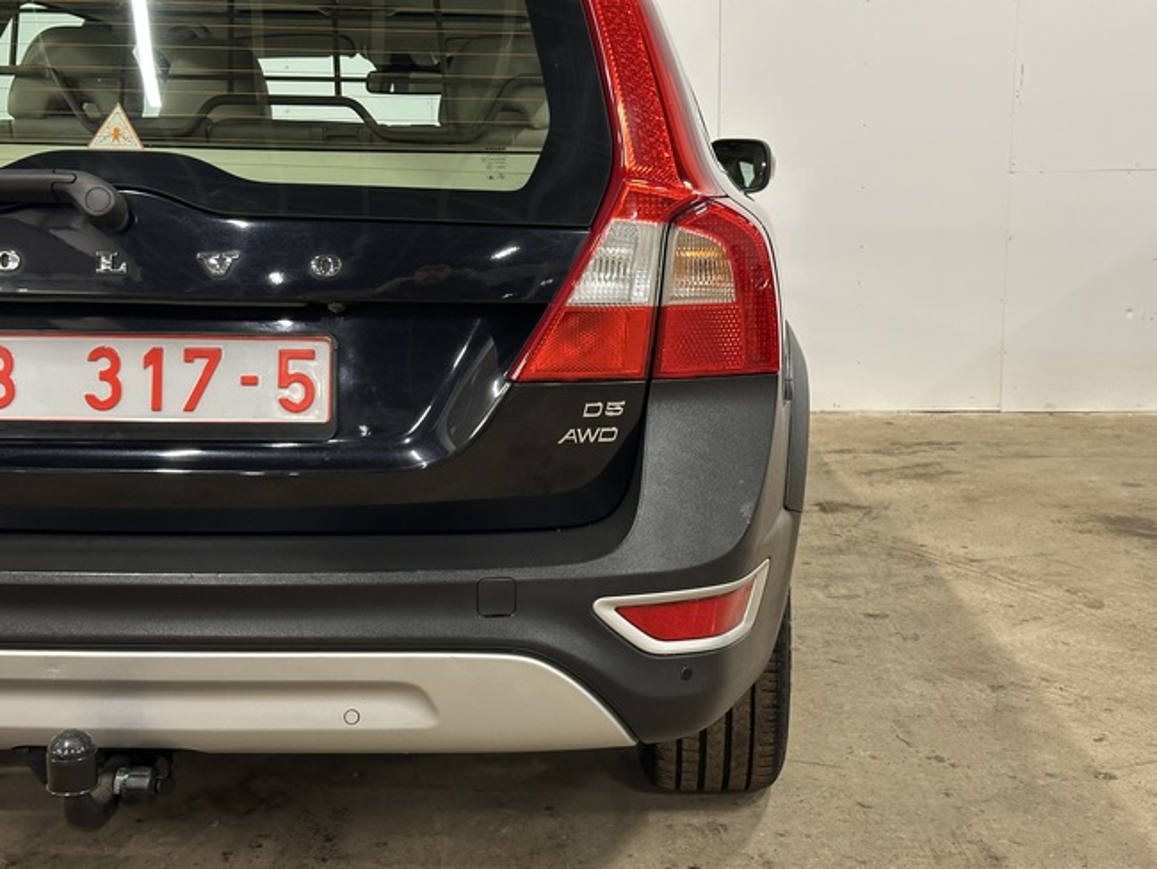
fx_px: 1605
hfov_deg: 39.6
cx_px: 578
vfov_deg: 30.3
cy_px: 434
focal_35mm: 48
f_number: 1.78
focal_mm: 6.86
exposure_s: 1/33
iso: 200
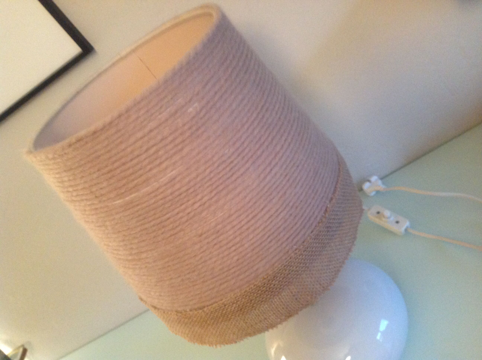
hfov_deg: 52.7
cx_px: 241
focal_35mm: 35
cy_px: 180
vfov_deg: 40.6
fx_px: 487
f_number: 2.4
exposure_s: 1/17
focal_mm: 4.28
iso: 400
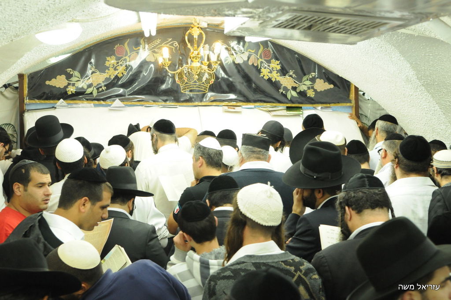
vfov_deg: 22.6
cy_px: 150
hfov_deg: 33.4
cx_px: 226
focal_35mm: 60
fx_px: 751
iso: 1600
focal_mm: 40
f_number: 5
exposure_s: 1/100
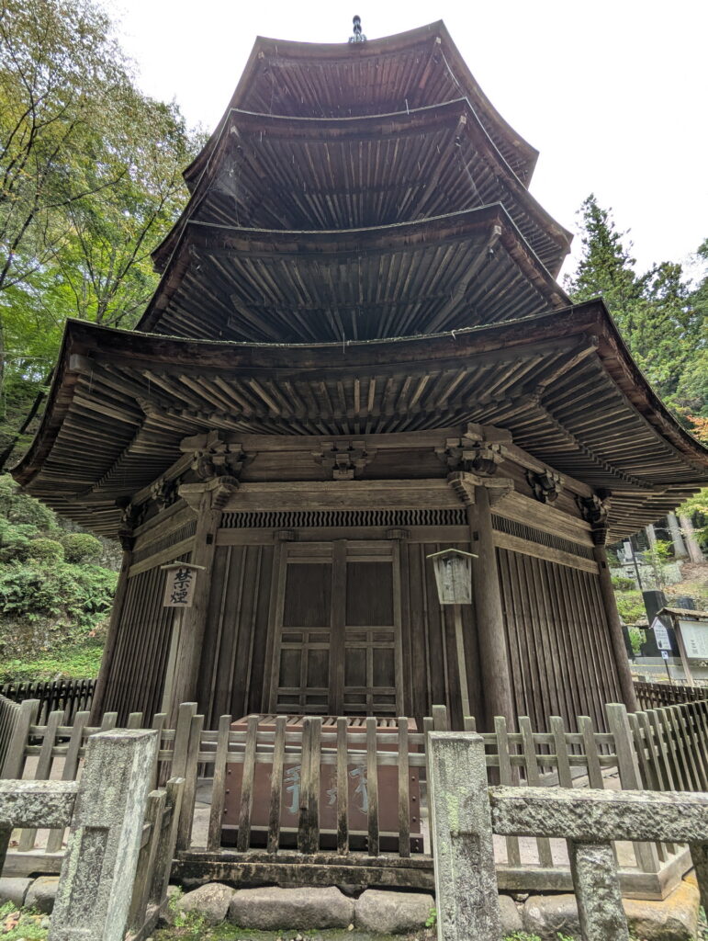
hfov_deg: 78.2
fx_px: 435
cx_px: 354
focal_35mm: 16
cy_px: 470
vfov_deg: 94.4
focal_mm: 2.35
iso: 47
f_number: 2.2
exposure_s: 1/101
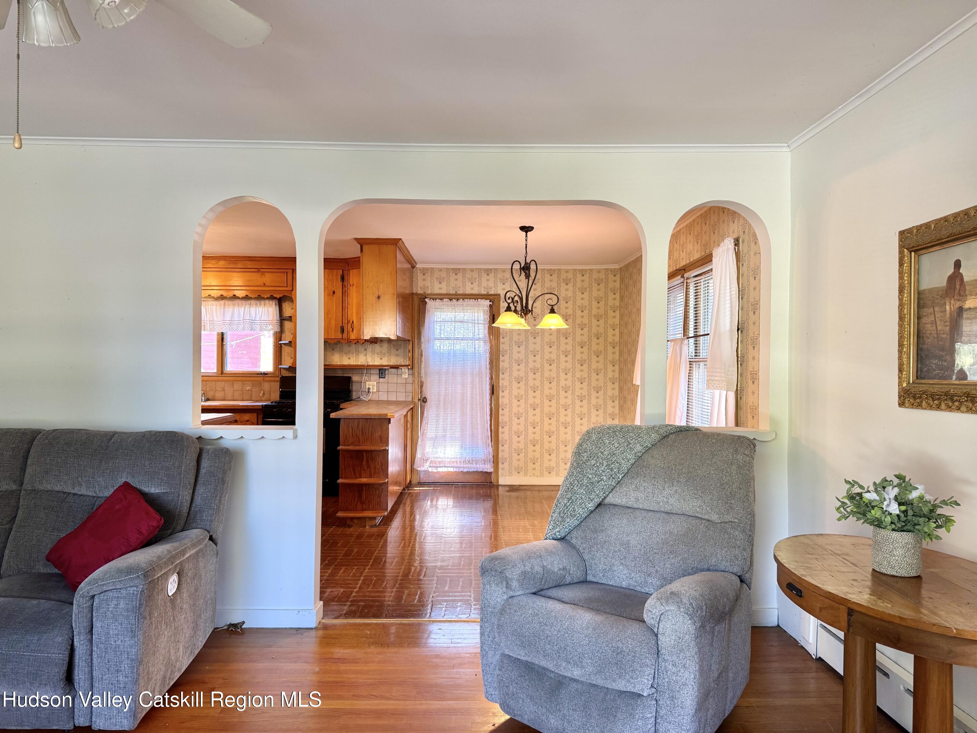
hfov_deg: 71.6
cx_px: 488
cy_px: 366
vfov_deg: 56.8
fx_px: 677
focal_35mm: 24
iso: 125
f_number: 1.78
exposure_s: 1/60
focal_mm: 6.76
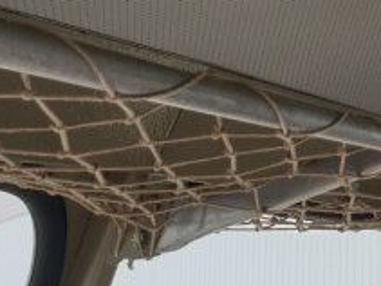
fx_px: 869
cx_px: 468
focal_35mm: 79
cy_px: 36
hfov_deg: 22.6
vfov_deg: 18.4
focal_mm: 4.3
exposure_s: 1/376
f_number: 2.4
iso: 50
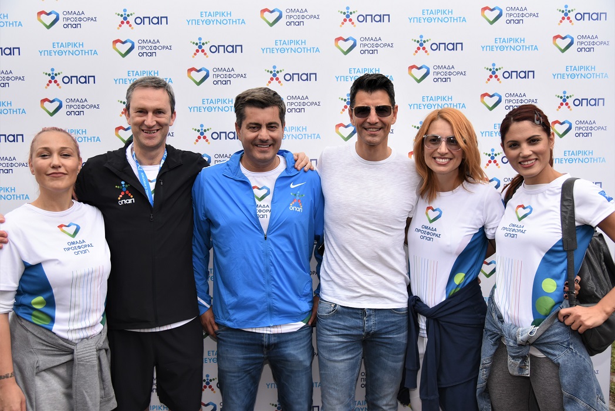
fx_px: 530
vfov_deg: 42.4
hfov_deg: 60.3
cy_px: 206
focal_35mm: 31
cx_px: 308
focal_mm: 31
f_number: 4
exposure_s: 1/3200
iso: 1600
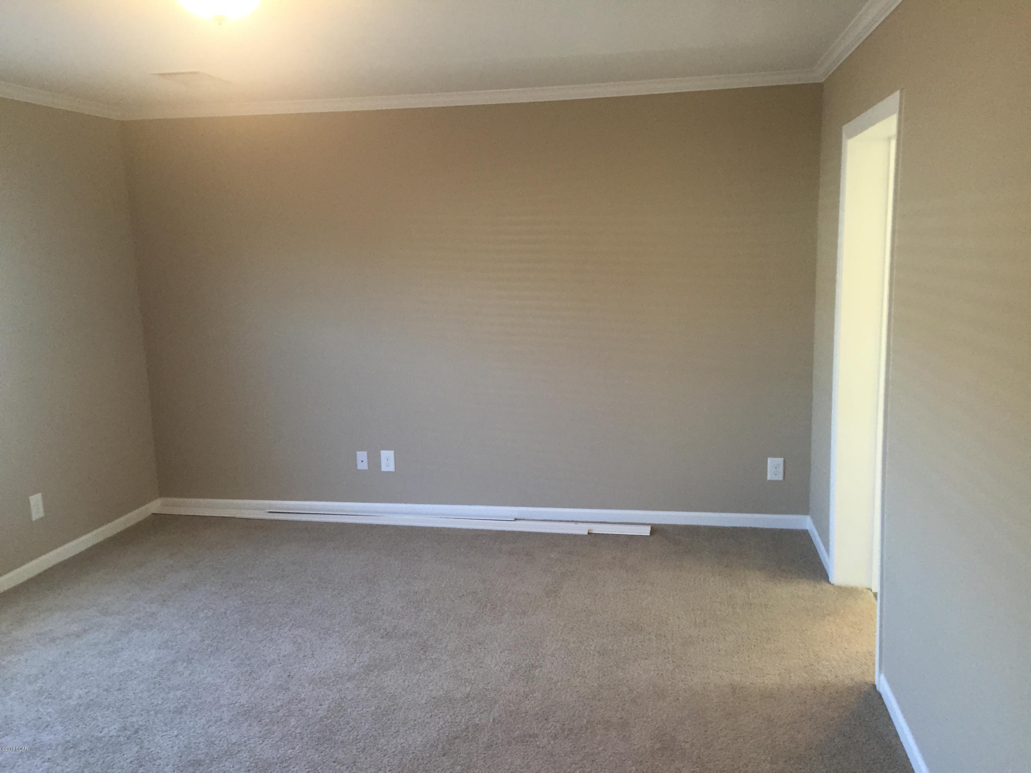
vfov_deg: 48.2
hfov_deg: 61.7
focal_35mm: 29
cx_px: 516
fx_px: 864
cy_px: 386
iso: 50
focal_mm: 4.15
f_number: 2.2
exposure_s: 1/30
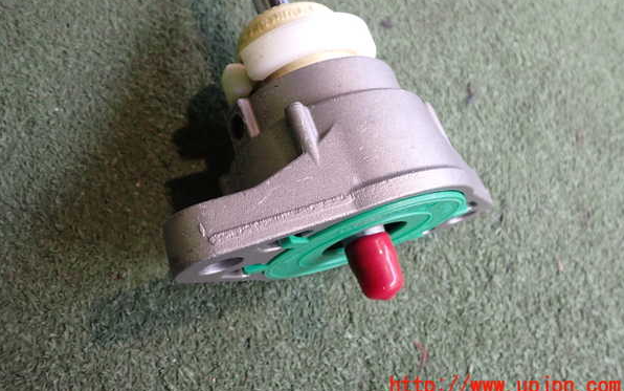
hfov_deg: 59.6
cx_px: 312
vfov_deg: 39.4
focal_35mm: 32
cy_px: 164
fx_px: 544
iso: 200
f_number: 2.3
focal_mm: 5.4
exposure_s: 1/50
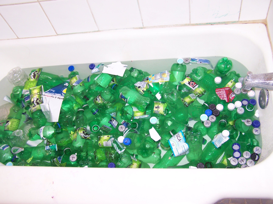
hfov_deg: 49.0
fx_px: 300
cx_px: 136
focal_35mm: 38
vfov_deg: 37.7
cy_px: 102
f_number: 2.8
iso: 140
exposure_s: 1/60
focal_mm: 6.3
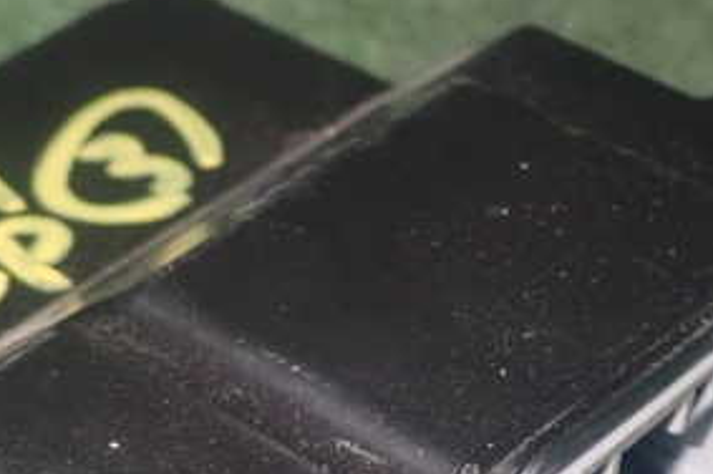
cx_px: 260
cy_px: 426
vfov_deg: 8.0
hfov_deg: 12.1
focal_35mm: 170
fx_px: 3363
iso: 800
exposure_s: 1/80
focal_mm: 13.65
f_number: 13
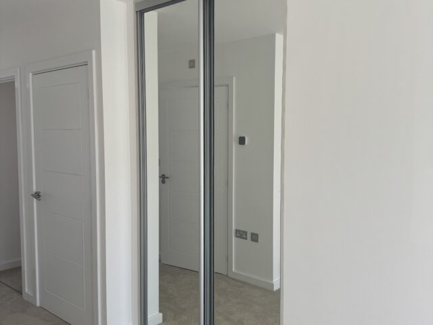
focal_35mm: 24
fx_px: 300
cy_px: 162
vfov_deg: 56.8
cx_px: 216
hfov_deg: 71.6
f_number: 1.78
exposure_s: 1/531
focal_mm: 6.76
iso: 80
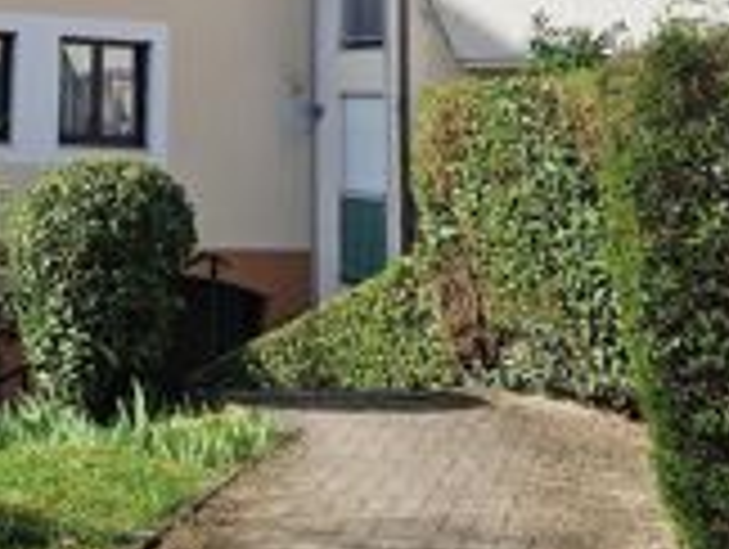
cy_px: -99
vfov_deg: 20.4
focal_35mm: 68
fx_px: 1434
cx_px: -86
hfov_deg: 26.2
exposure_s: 1/1400
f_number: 1.8
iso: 50
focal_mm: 5.4
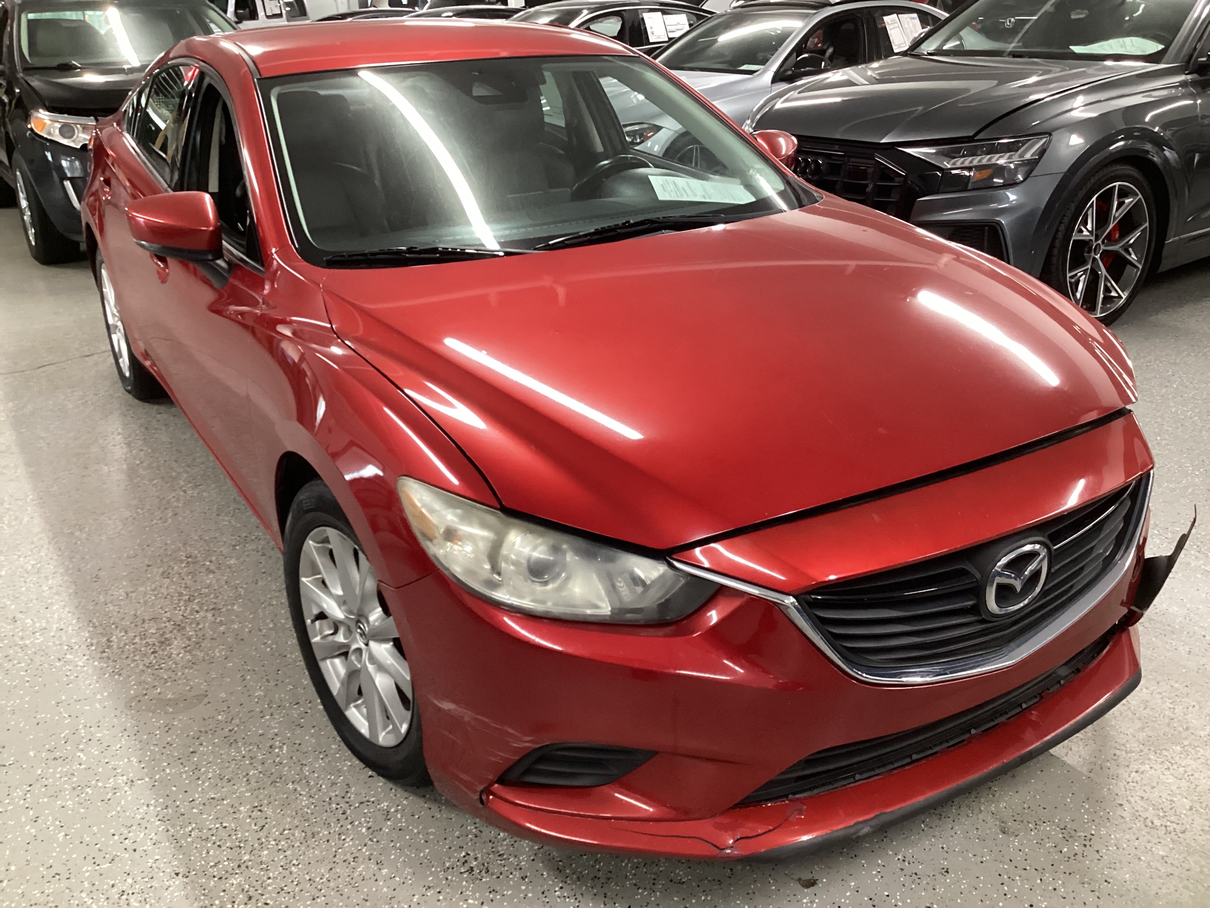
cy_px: 454
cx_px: 605
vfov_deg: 45.4
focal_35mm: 31
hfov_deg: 58.4
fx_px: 1084
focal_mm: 3.3
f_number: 2.4
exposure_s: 1/40
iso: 320
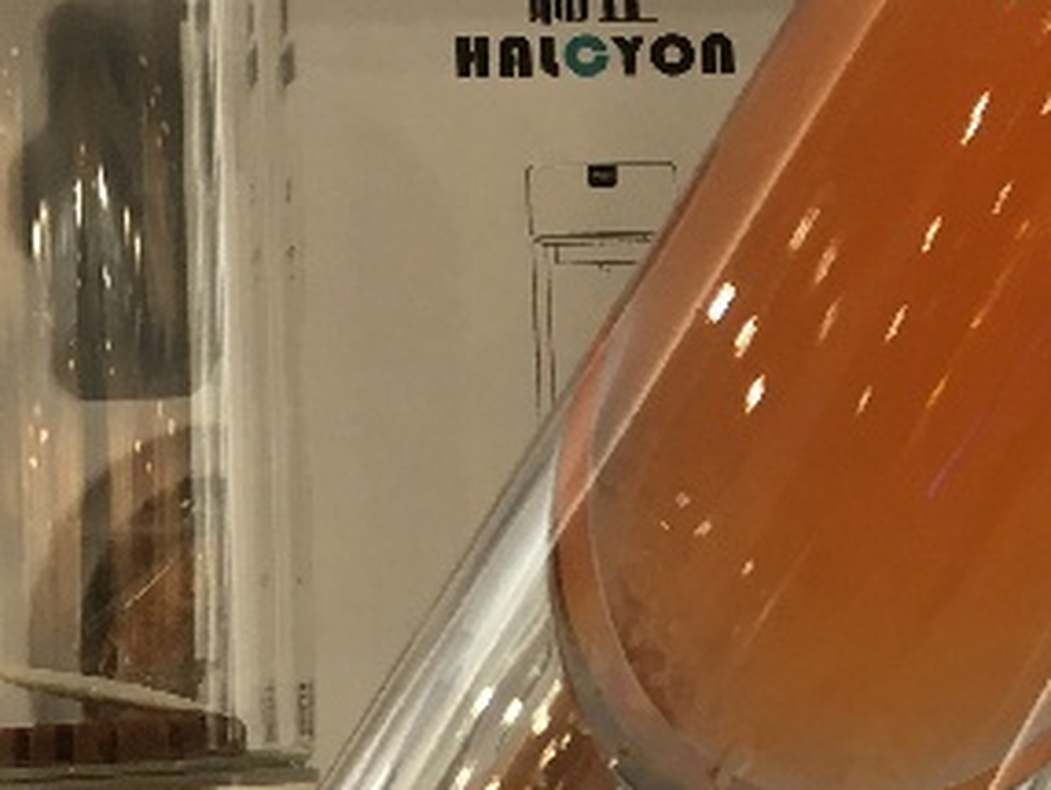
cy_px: 485
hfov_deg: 22.9
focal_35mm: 81
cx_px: 1113
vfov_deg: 18.2
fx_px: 2461
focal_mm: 4.15
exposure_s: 1/33
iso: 32
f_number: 2.2
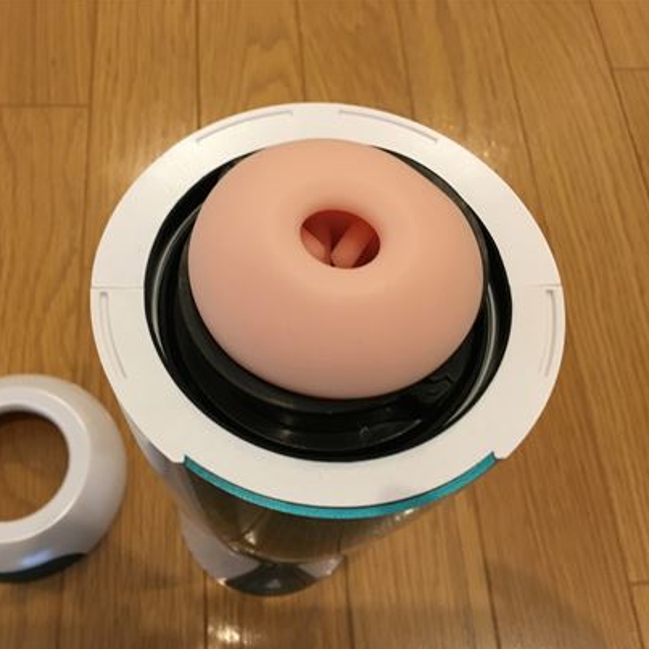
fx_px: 742
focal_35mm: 35
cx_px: 246
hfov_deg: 46.8
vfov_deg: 47.2
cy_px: 329
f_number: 2.2
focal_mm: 4.15
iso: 125
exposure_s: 1/30
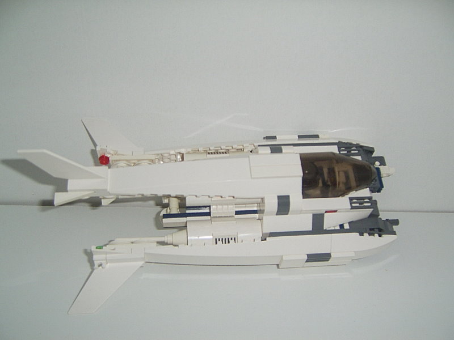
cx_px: 227
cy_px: 170
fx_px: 498
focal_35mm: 38
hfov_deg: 49.0
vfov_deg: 37.7
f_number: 2.8
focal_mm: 7.8
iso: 100
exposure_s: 1/30
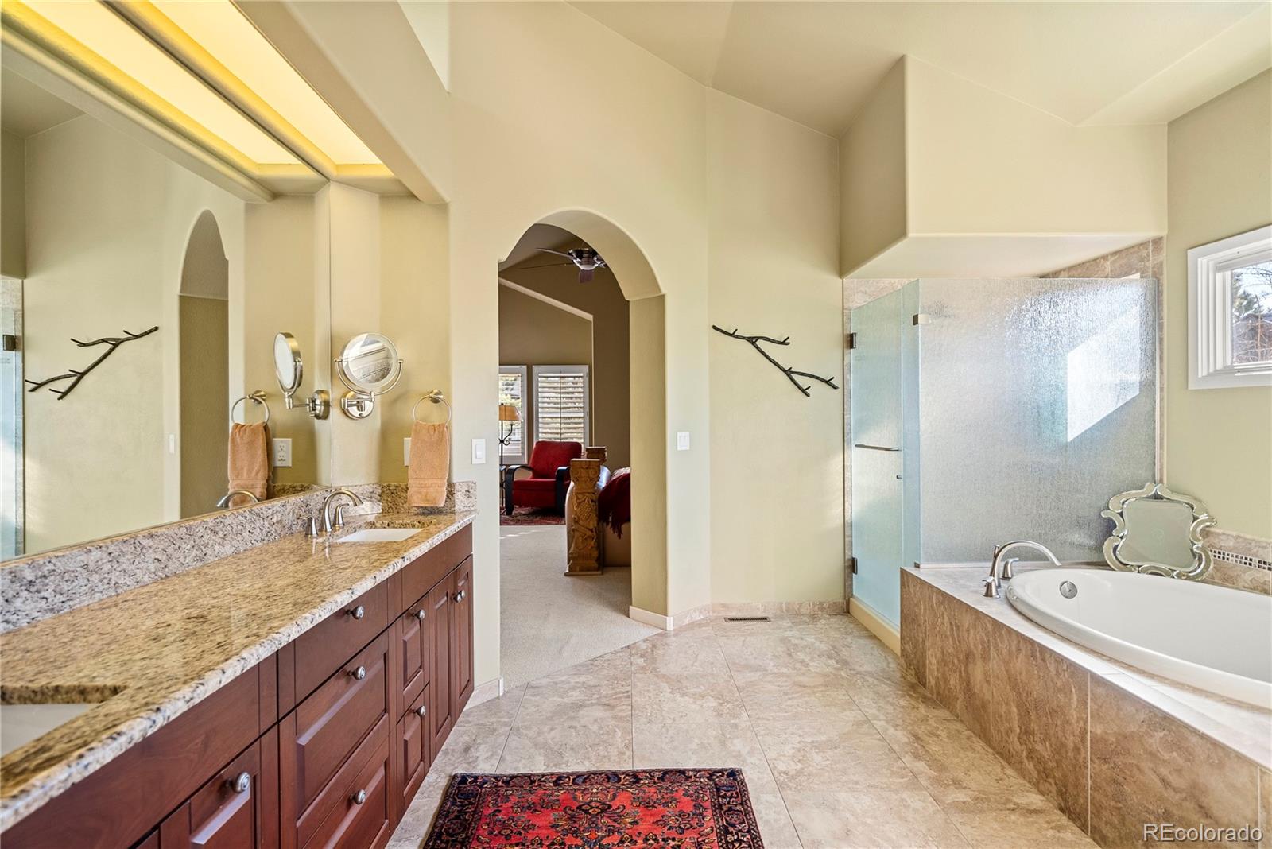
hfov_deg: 93.3
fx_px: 601
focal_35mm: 17
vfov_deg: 70.5
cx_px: 636
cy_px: 424
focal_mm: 17
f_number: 4
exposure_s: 1/30
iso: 400
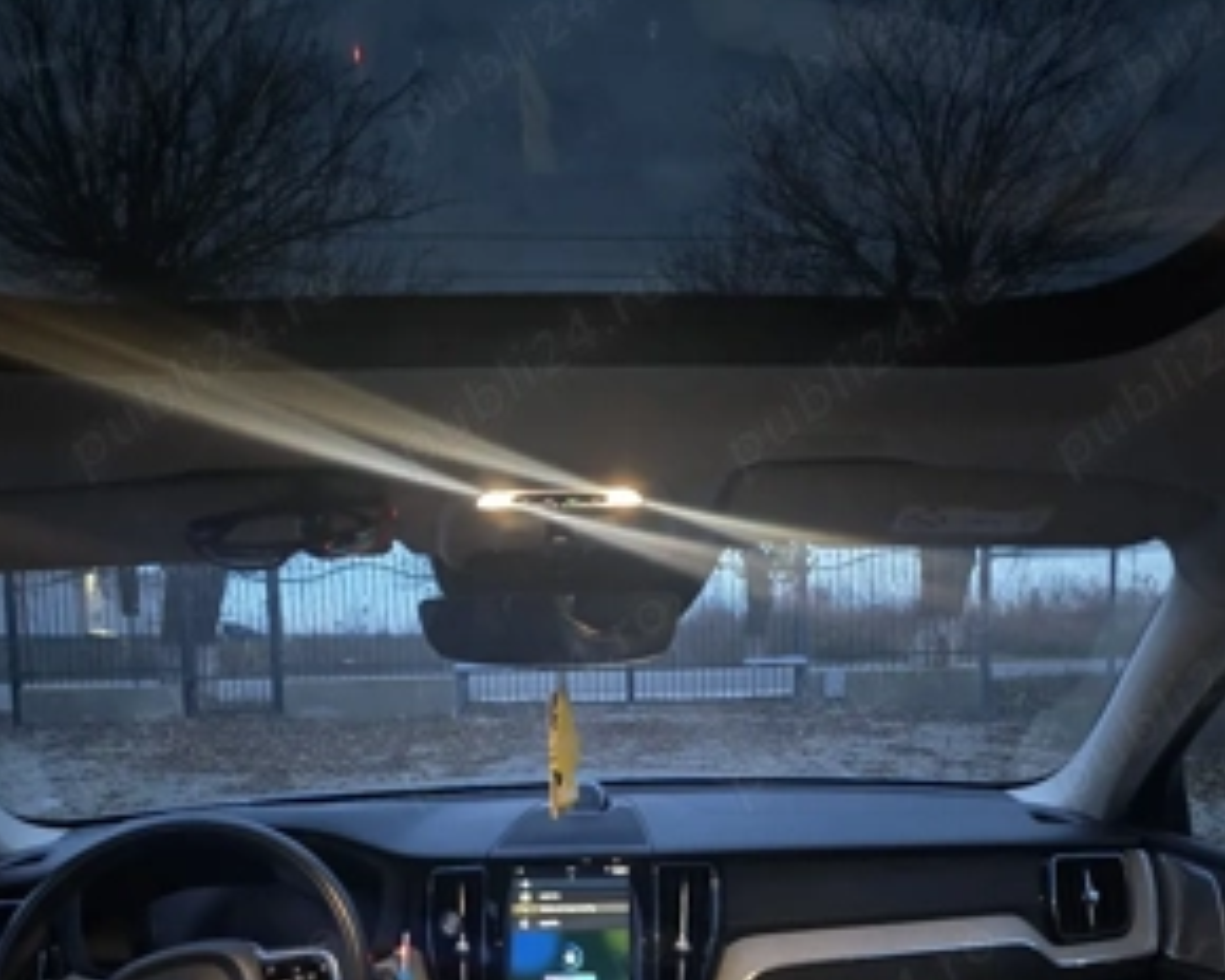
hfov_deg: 57.2
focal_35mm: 31
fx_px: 1124
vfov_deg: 45.3
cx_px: 617
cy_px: 748
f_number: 1.7
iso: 1600
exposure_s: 1/16.7
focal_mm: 6.3
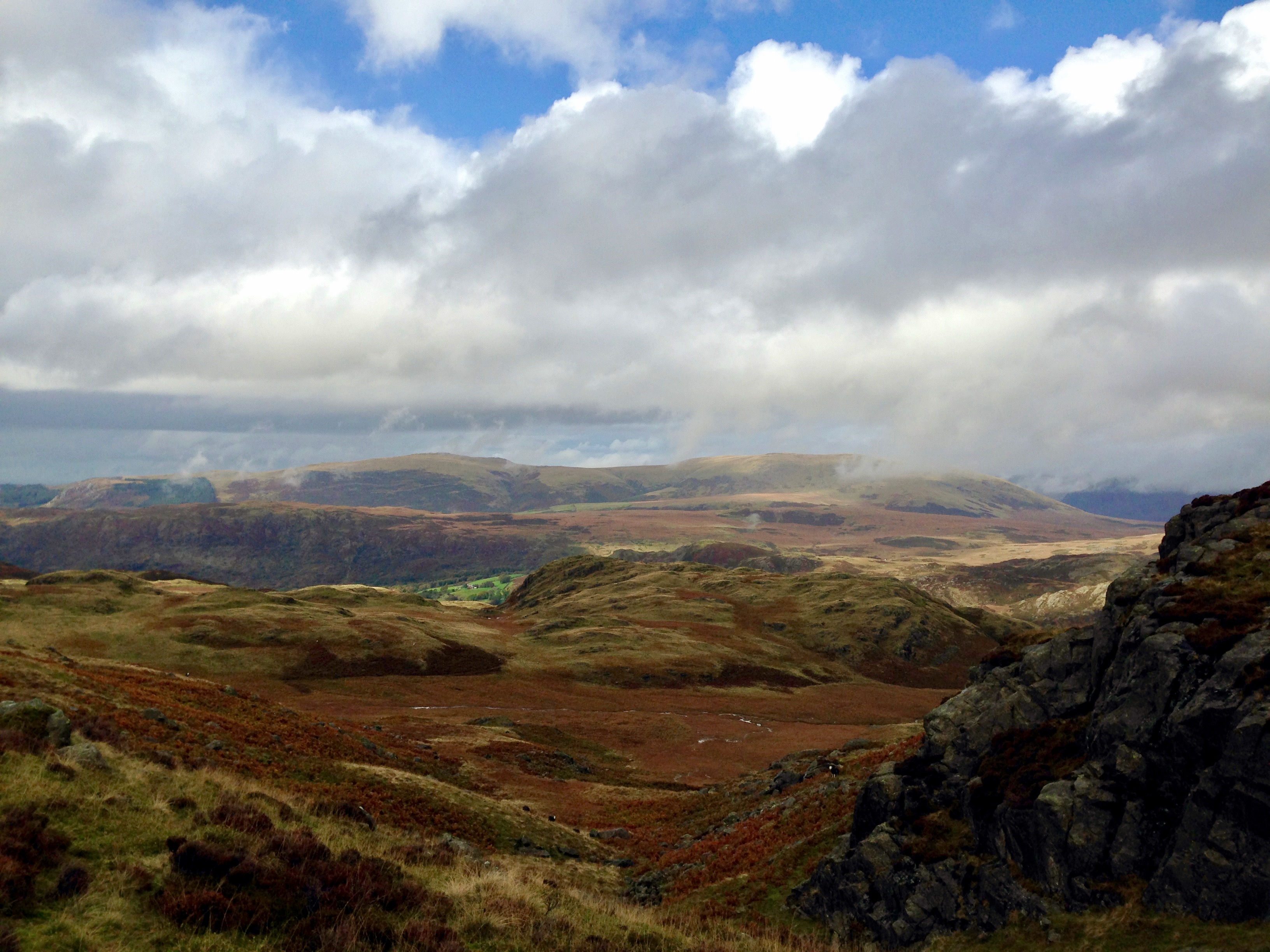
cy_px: 476
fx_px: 1211
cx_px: 635
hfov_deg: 55.4
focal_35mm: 33
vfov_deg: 42.9
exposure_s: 1/1748
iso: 50
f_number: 2.4
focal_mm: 4.12
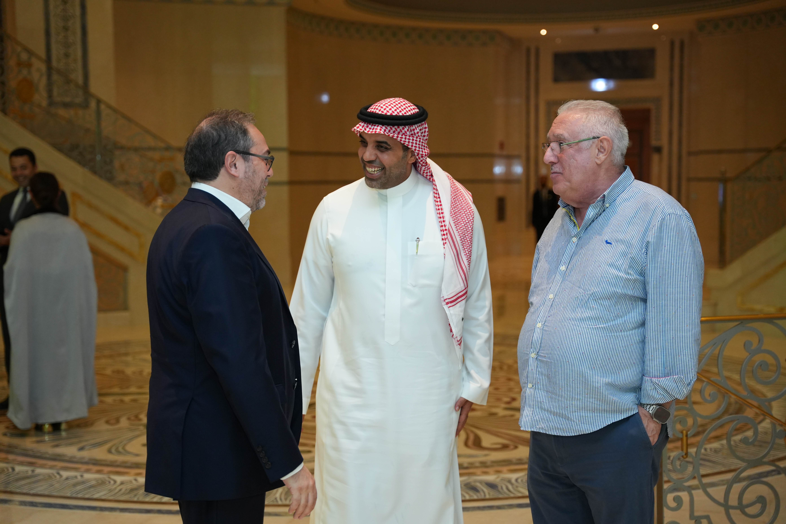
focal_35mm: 60
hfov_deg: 33.6
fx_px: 1301
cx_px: 393
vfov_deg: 22.8
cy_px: 262
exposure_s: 1/160
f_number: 2.8
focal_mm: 59.6
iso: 2500
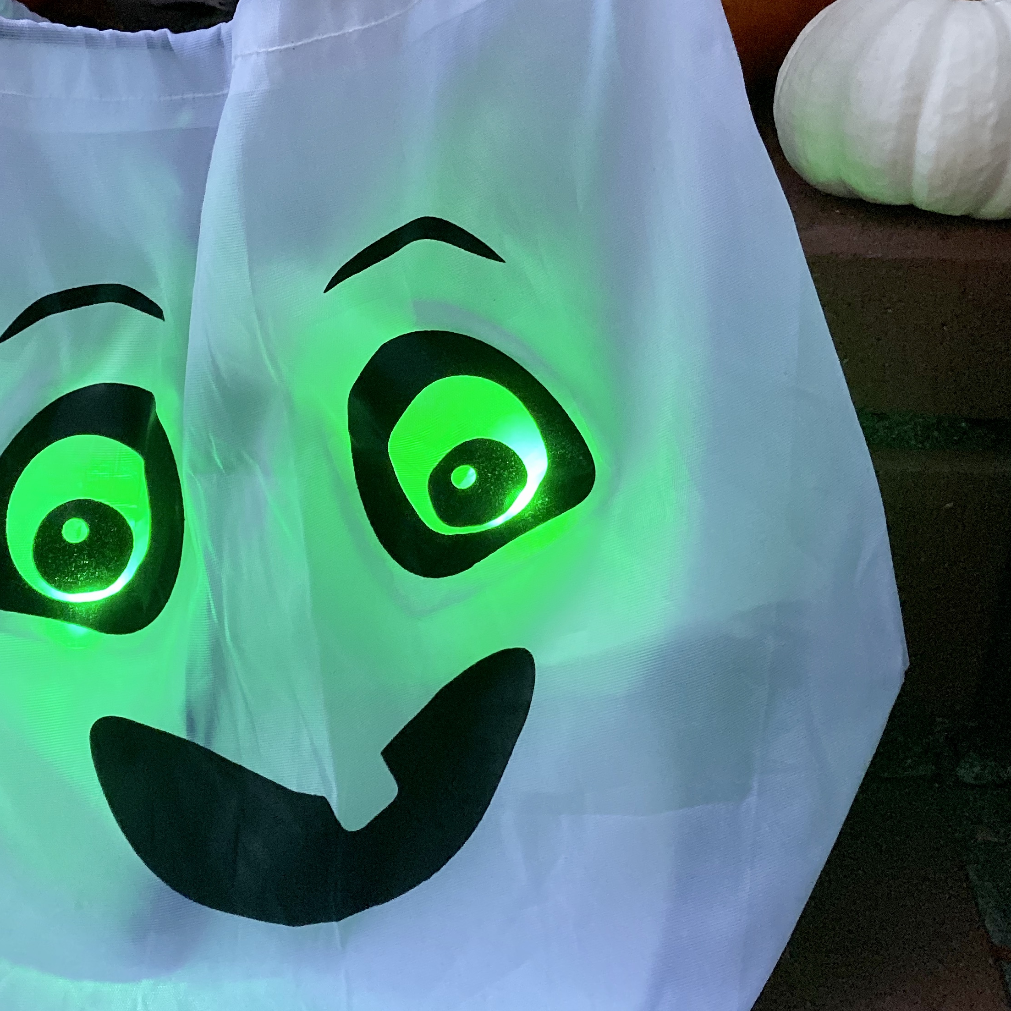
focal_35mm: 42
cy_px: 318
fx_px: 1388
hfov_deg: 39.7
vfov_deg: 39.4
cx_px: 360
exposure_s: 1/40
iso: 640
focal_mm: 4.25
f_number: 1.8
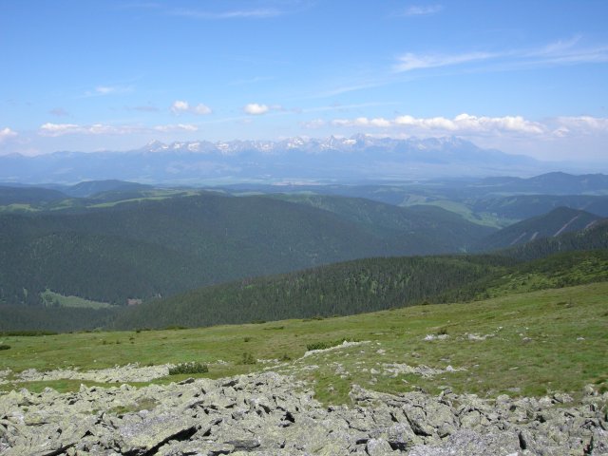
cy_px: 228
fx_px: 632
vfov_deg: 39.7
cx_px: 304
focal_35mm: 36
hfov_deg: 51.4
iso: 100
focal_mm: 7.5
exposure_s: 1/355
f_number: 6.1
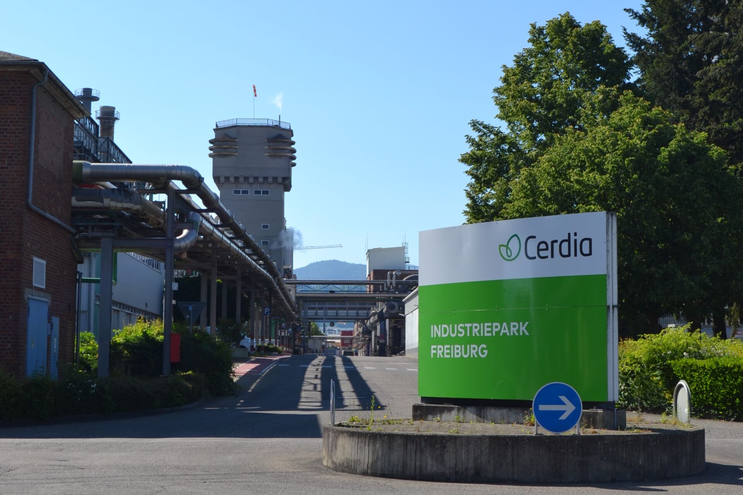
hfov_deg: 49.6
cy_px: 248
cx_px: 372
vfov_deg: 34.2
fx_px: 805
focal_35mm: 39
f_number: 8
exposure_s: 1/250
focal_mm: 26
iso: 100
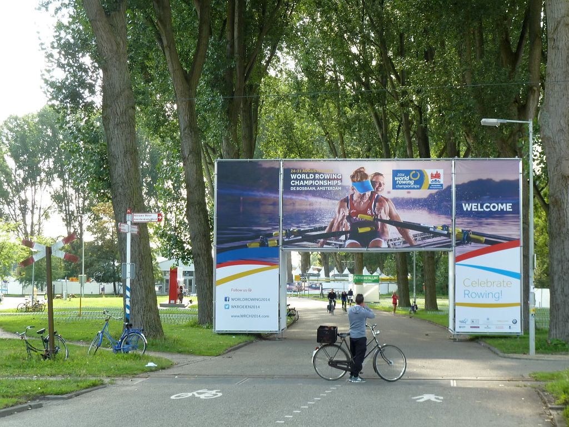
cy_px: 214
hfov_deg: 30.7
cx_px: 284
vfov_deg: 23.3
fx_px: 1036
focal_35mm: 63
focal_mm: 10.3
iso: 80
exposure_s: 1/50
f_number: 4
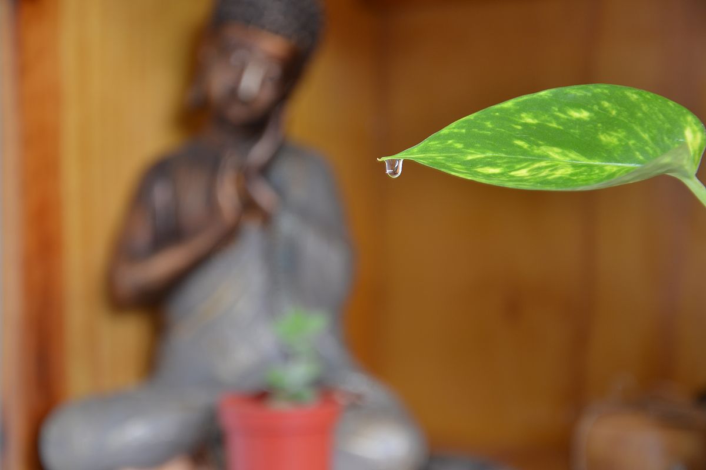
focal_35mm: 105
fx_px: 2059
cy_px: 235
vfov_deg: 13.0
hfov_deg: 19.5
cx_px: 353
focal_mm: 70
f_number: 5.3
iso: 100
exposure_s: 5
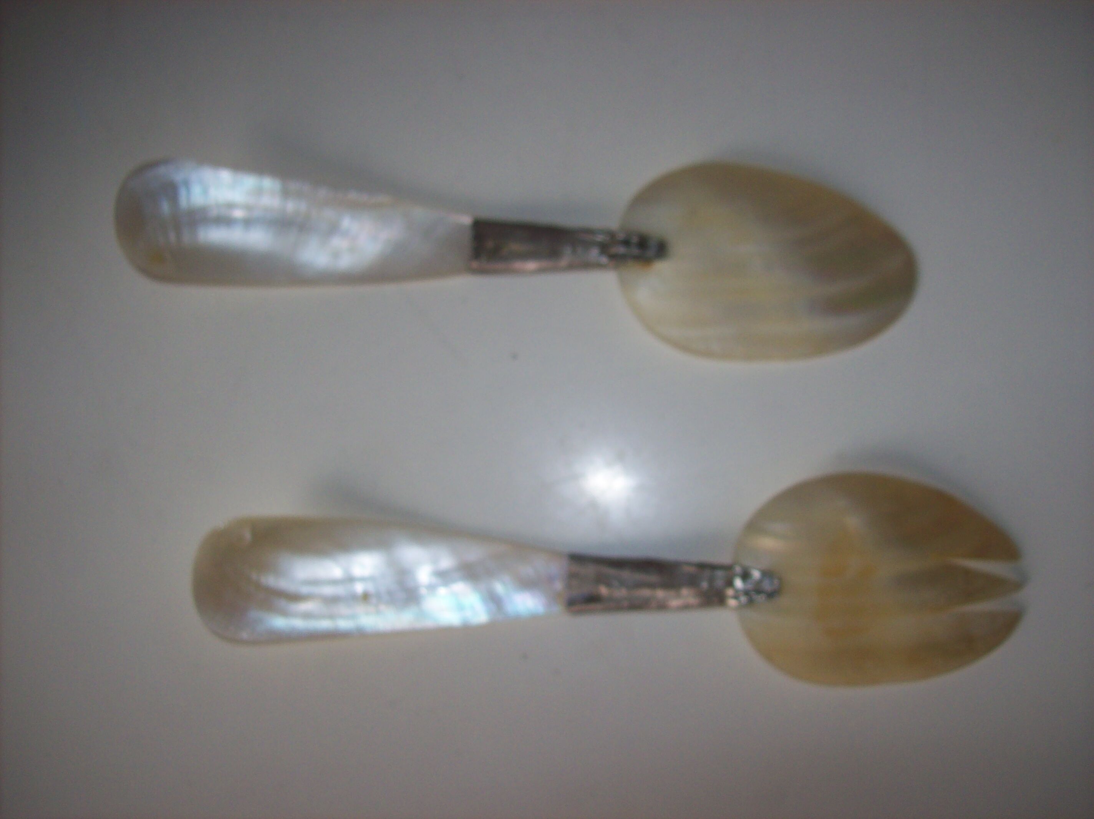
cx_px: 547
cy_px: 410
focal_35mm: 36
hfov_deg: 51.4
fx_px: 1137
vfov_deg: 39.6
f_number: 2.7
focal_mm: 6
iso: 80
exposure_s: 1/64
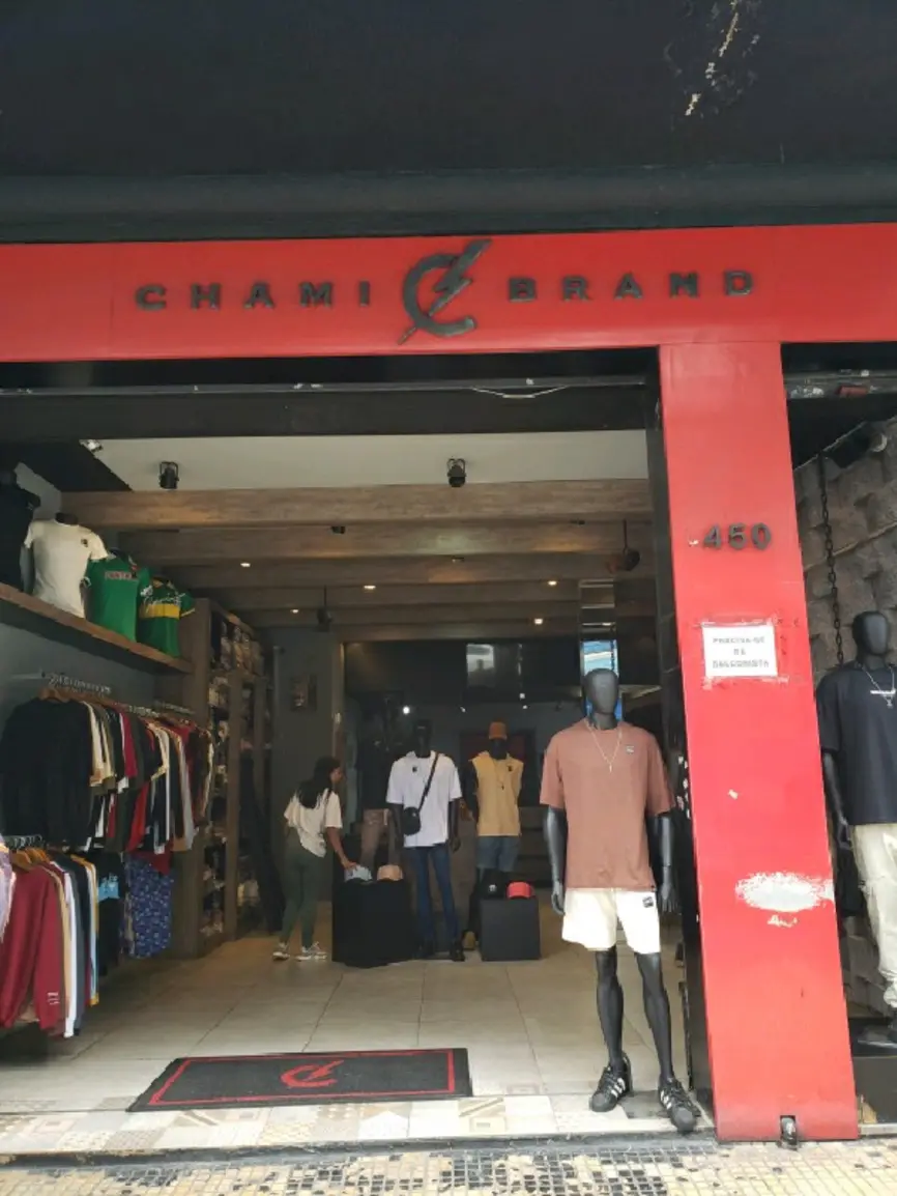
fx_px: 898
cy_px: 598
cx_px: 448
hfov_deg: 53.1
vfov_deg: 67.3
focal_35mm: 26
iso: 64
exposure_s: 1/60.2
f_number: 2.4
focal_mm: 4.3
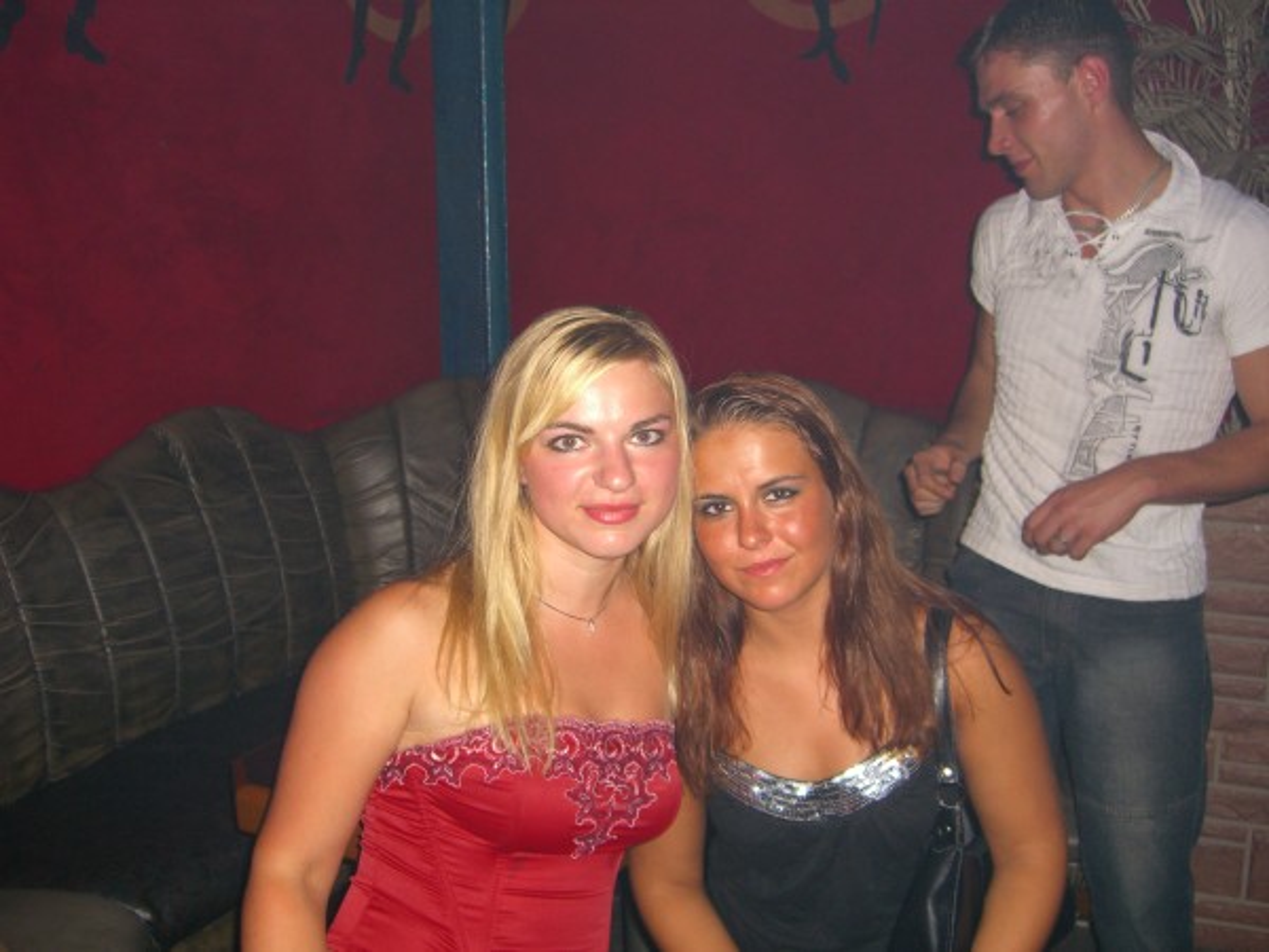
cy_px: 476
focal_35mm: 38
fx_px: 1393
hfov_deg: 49.0
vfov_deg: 37.7
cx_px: 634
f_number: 2.8
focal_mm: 7.9
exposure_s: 1/60
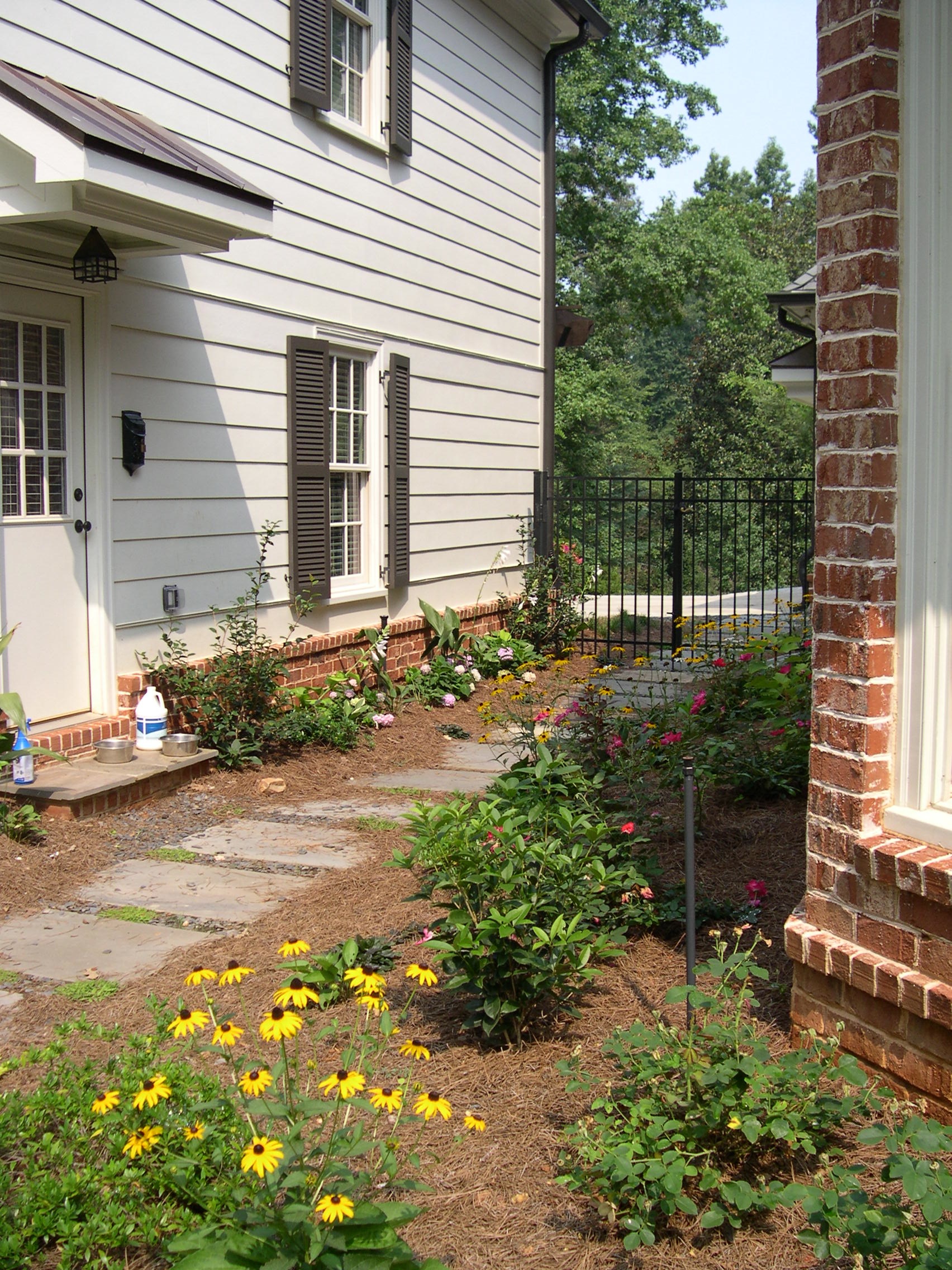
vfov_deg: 49.0
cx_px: 476
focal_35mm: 38
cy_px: 635
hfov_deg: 37.7
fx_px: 1393
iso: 100
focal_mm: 8
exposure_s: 1/618
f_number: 2.8
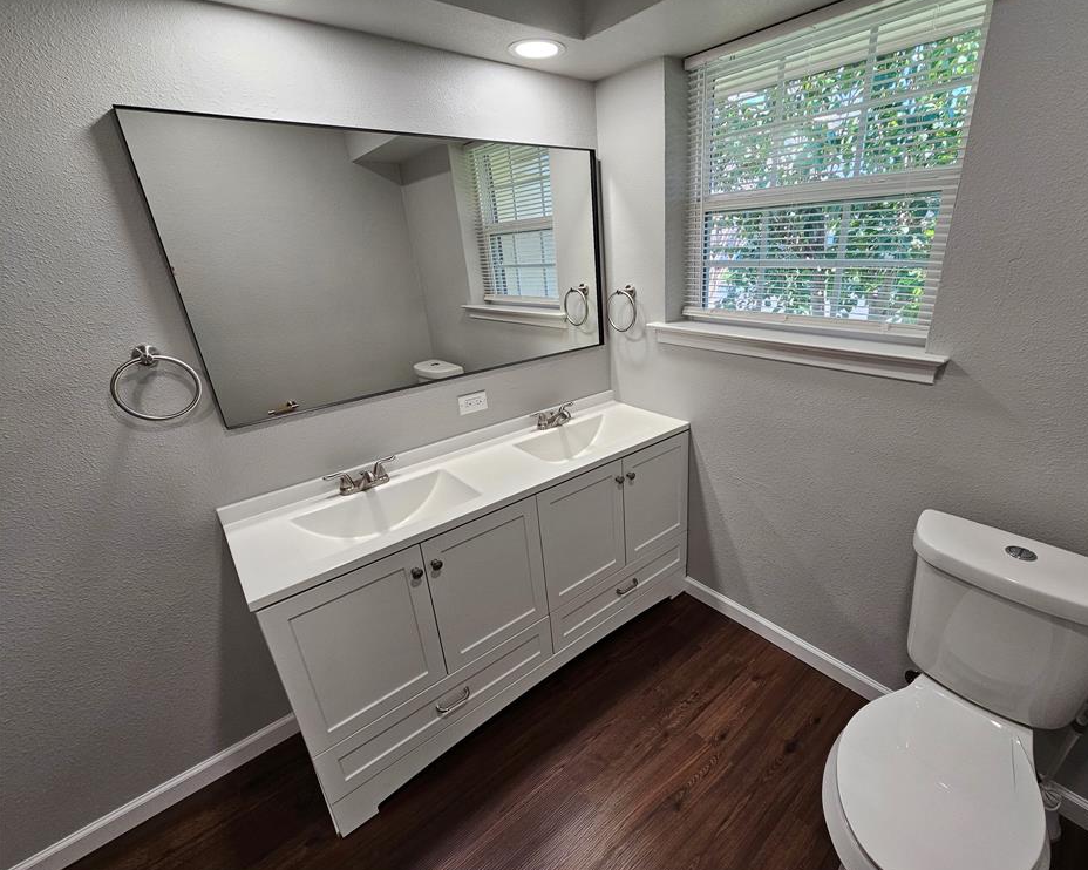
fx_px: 451
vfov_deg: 88.0
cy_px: 436
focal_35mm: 14
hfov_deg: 100.4
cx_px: 597
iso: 80
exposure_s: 1/60
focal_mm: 2.2
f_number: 2.2
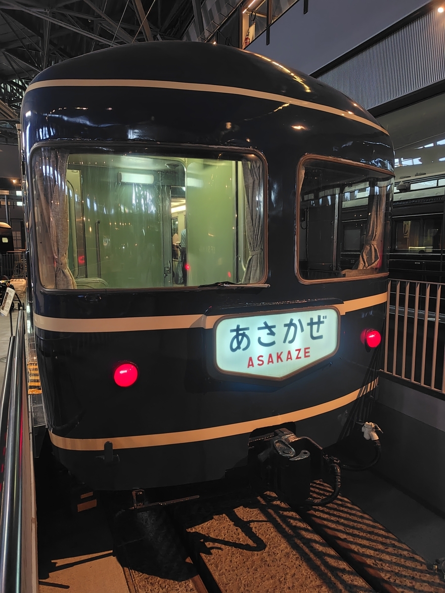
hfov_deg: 58.9
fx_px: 394
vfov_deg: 73.9
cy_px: 296
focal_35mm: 23
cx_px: 222
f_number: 1.9
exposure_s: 1/100
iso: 1265
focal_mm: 5.6
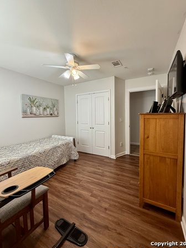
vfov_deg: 98.1
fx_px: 107
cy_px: 121
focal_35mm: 15
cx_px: 95
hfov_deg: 81.7
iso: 100
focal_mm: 2.22
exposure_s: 1/120
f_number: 2.2
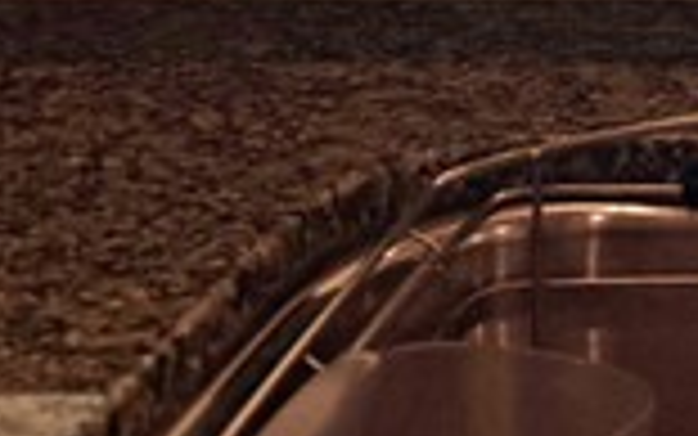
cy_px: -1146
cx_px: 1549
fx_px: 3197
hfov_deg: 10.9
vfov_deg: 6.6
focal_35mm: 168
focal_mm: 6.76
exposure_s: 1/756
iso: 80
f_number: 1.78
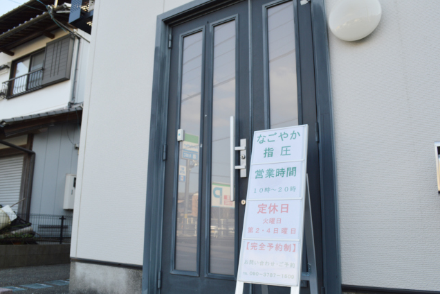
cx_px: 216
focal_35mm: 28
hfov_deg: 65.5
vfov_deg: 46.4
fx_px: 342
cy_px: 148
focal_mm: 18
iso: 140
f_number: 5.6
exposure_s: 1/125
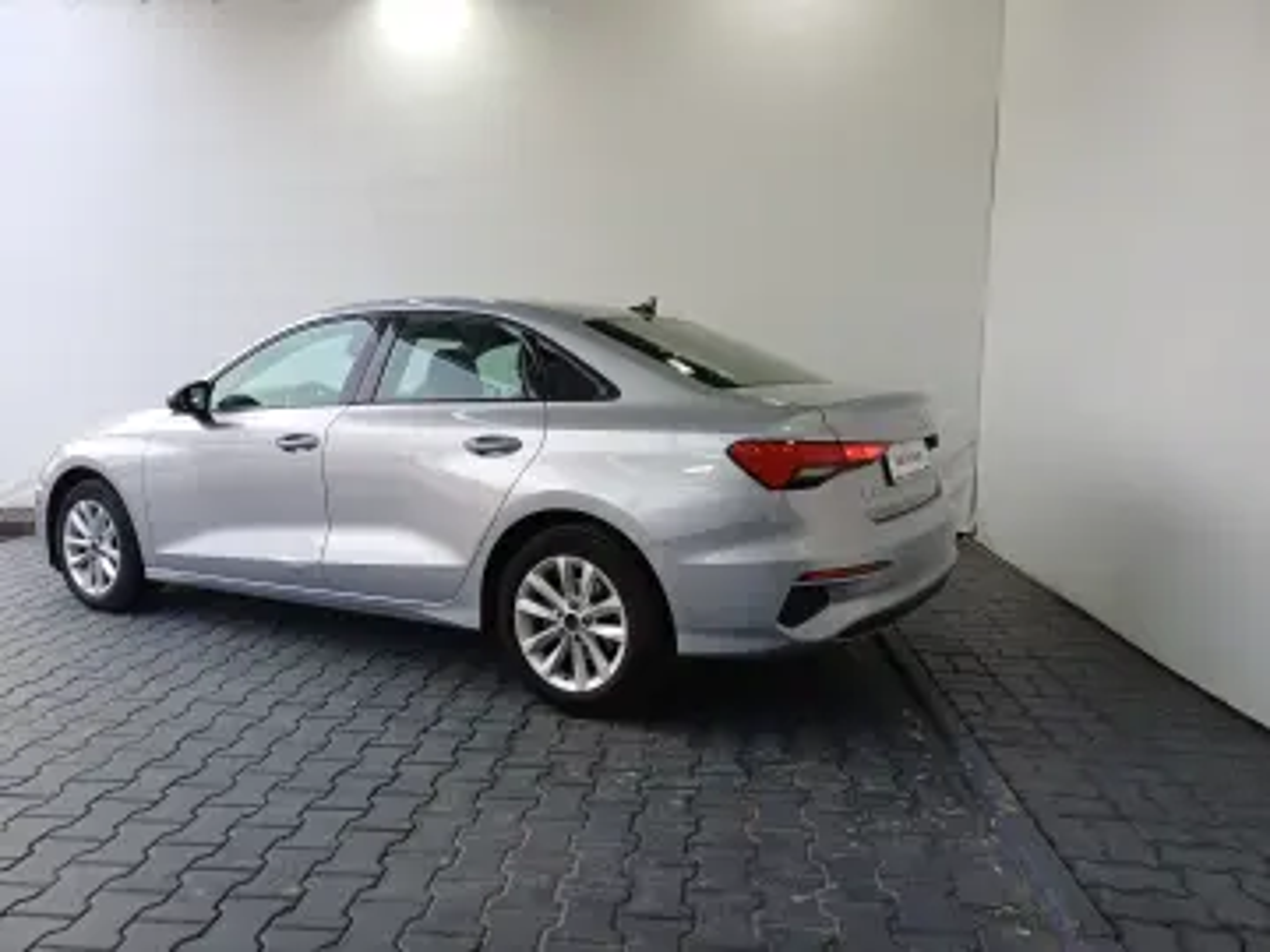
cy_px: 476
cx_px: 635
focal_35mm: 25
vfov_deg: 54.9
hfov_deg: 69.4
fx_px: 917
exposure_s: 1/189
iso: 50
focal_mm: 4.65
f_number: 1.8
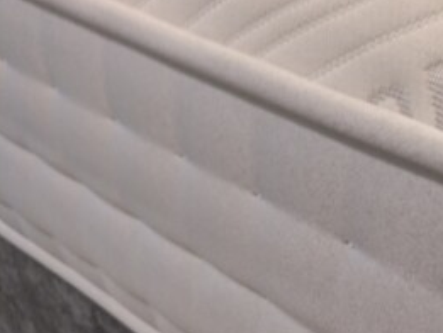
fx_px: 589
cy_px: 241
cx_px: 402
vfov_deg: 31.1
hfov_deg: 38.3
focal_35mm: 46
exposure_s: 1/100
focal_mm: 5.43
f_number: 1.89
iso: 189
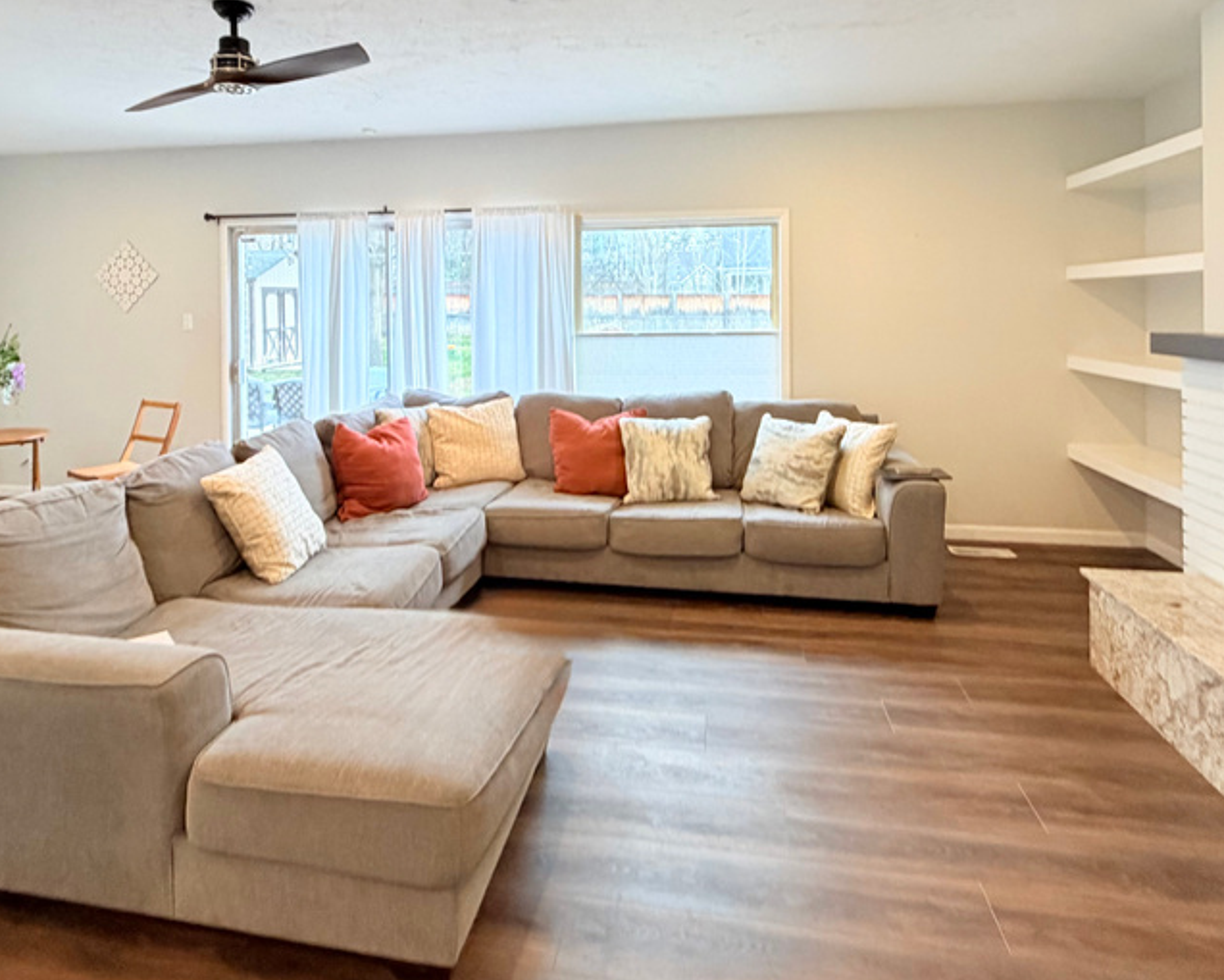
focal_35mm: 22
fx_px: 797
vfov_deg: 61.2
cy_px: 308
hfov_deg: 75.0
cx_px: 574
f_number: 2.2
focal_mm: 2.22
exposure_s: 1/60
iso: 250
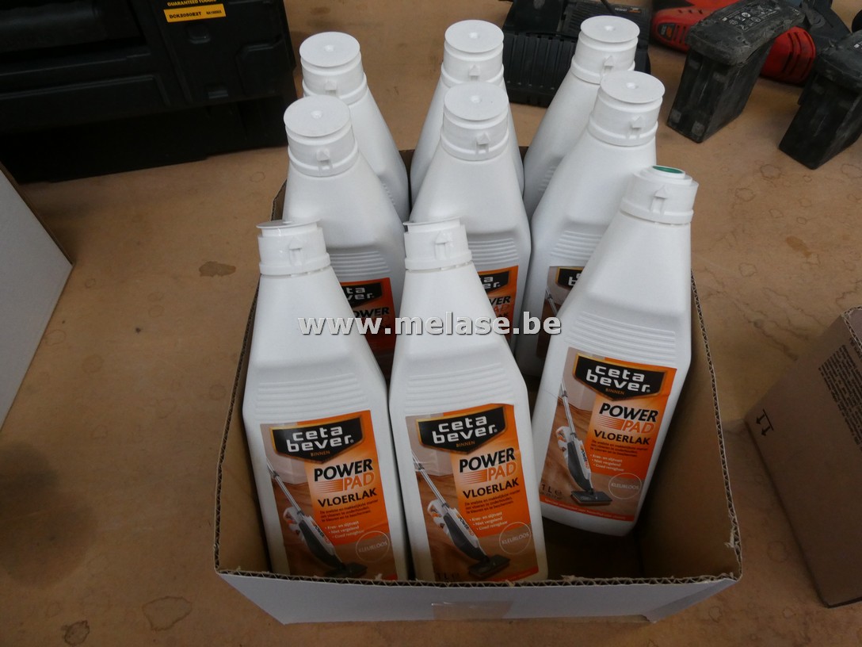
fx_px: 598
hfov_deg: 71.6
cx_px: 431
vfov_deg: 56.8
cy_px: 324
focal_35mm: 24
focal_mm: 4.3
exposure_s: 1/125
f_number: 3.3
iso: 250
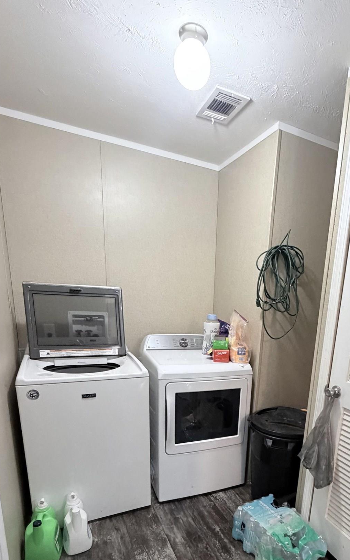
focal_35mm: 21
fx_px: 320
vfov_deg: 78.7
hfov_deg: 56.3
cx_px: 227
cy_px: 388
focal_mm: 2.22
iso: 640
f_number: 2.2
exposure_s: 1/60
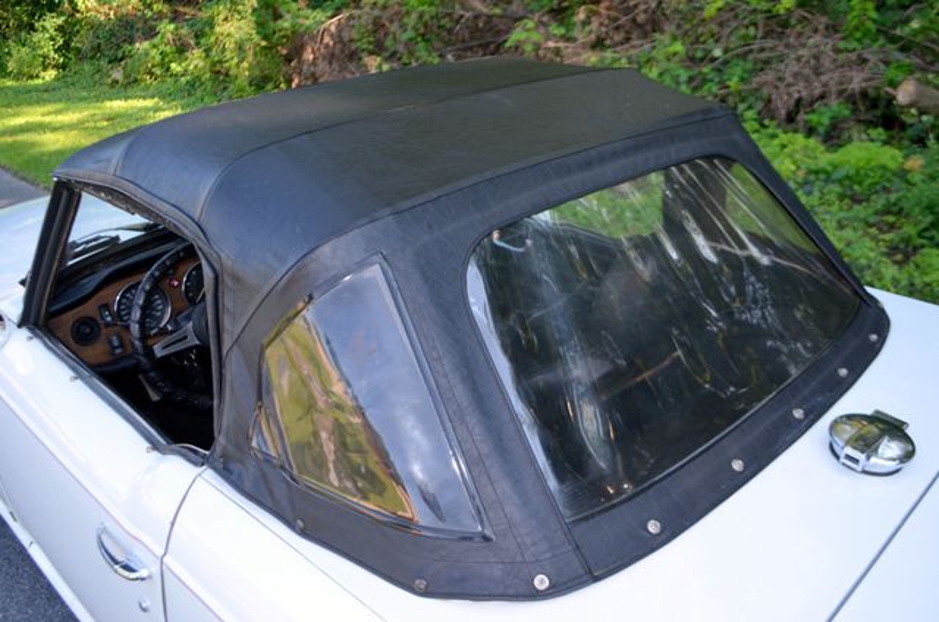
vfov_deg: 39.8
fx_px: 859
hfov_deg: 57.3
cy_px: 311
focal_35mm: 33
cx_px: 470
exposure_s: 1/200
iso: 160
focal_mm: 22
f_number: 3.8
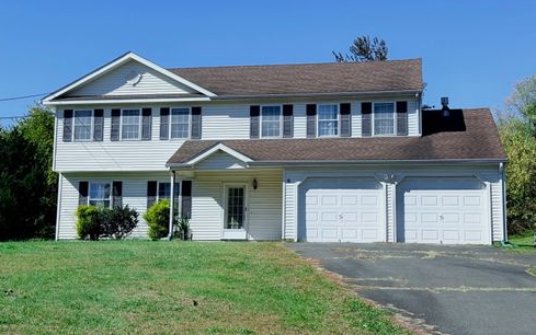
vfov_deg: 24.9
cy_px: 157
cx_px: 263
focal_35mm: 52
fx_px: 760
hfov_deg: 38.9
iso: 64
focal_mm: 6.76
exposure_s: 1/3704
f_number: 1.78
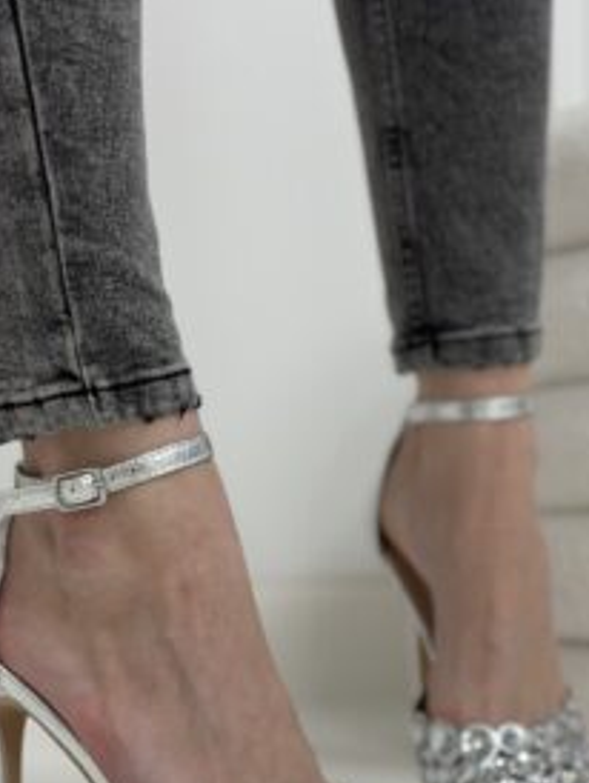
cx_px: 306
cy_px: 569
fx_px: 1586
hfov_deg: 21.0
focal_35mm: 70
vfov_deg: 27.4
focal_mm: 6.86
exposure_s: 1/100
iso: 125
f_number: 1.78
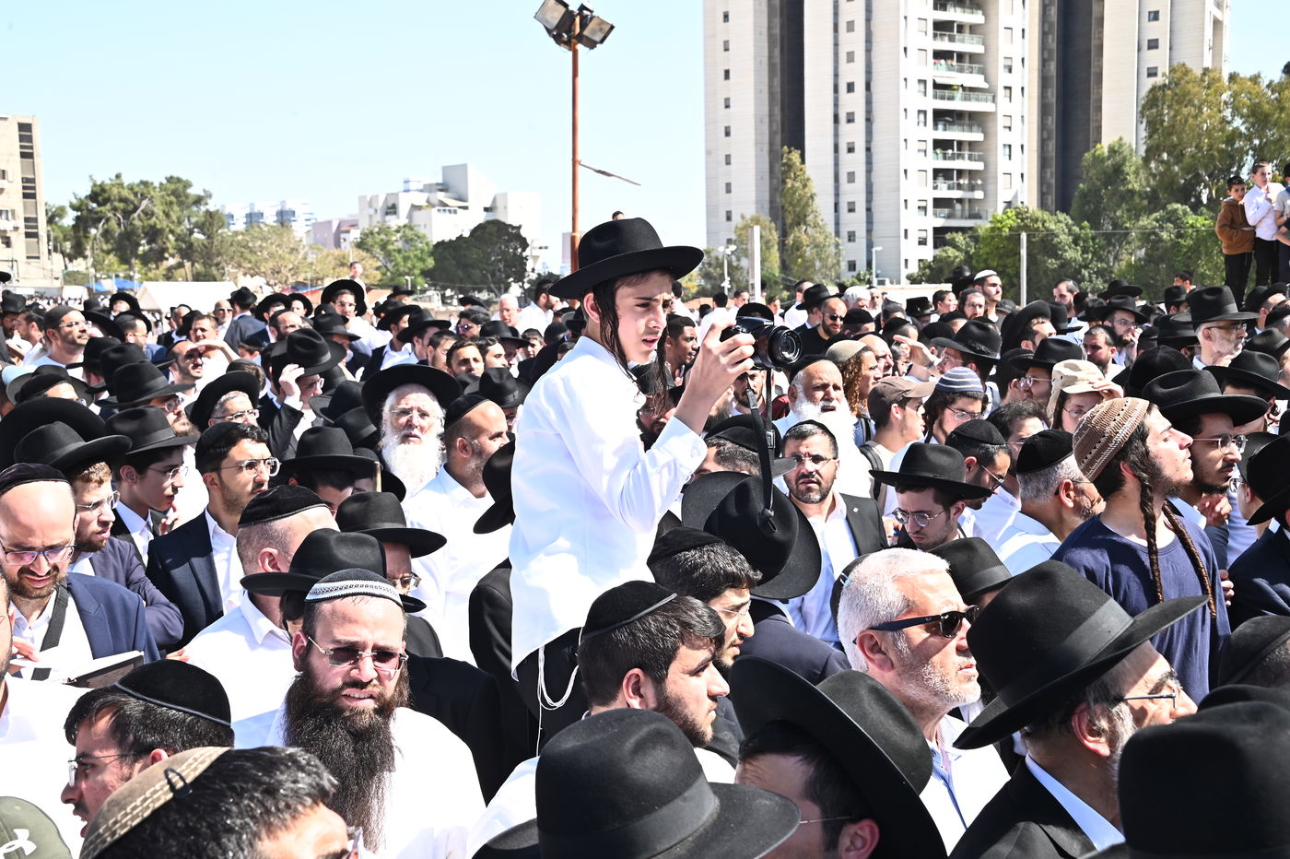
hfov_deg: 34.5
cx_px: 645
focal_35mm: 58
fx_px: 2077
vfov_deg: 23.4
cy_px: 430
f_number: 13
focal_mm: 58
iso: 320
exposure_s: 1/125
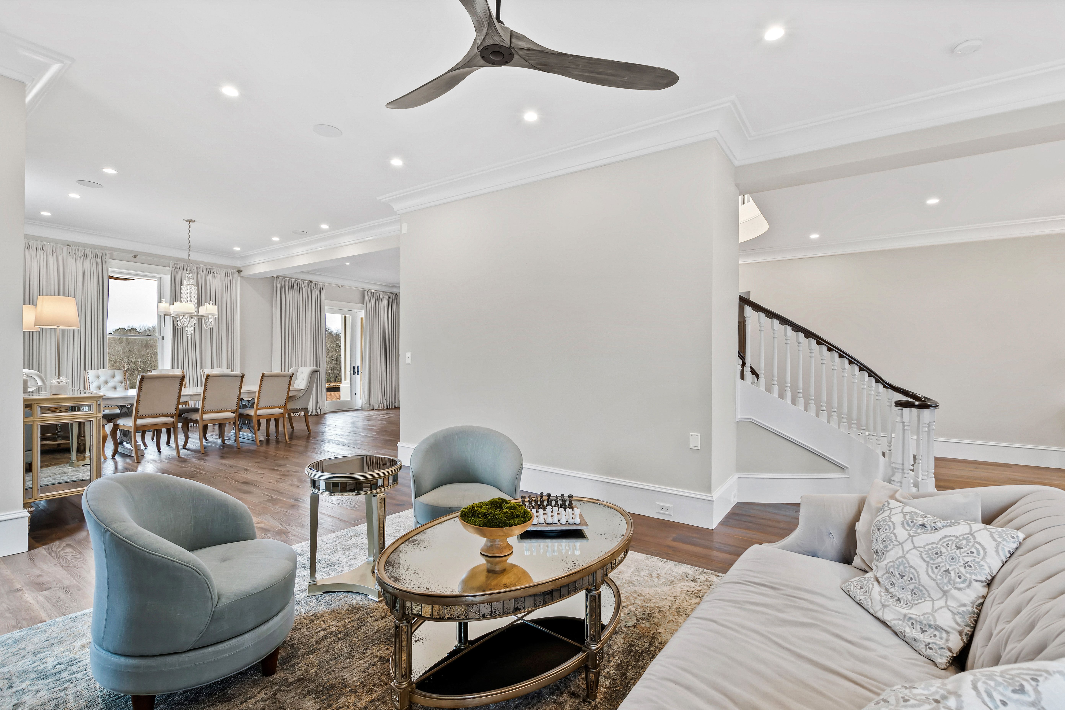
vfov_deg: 77.3
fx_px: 444
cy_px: 355
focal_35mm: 15
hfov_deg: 100.4
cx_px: 532
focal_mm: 10
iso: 100
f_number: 8
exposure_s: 1/1.25
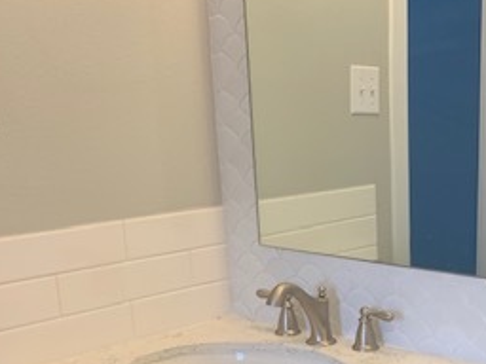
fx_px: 913
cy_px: 381
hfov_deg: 27.9
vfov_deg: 21.6
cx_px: 495
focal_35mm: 65
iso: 100
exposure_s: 1/90
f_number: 1.8
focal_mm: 4.25
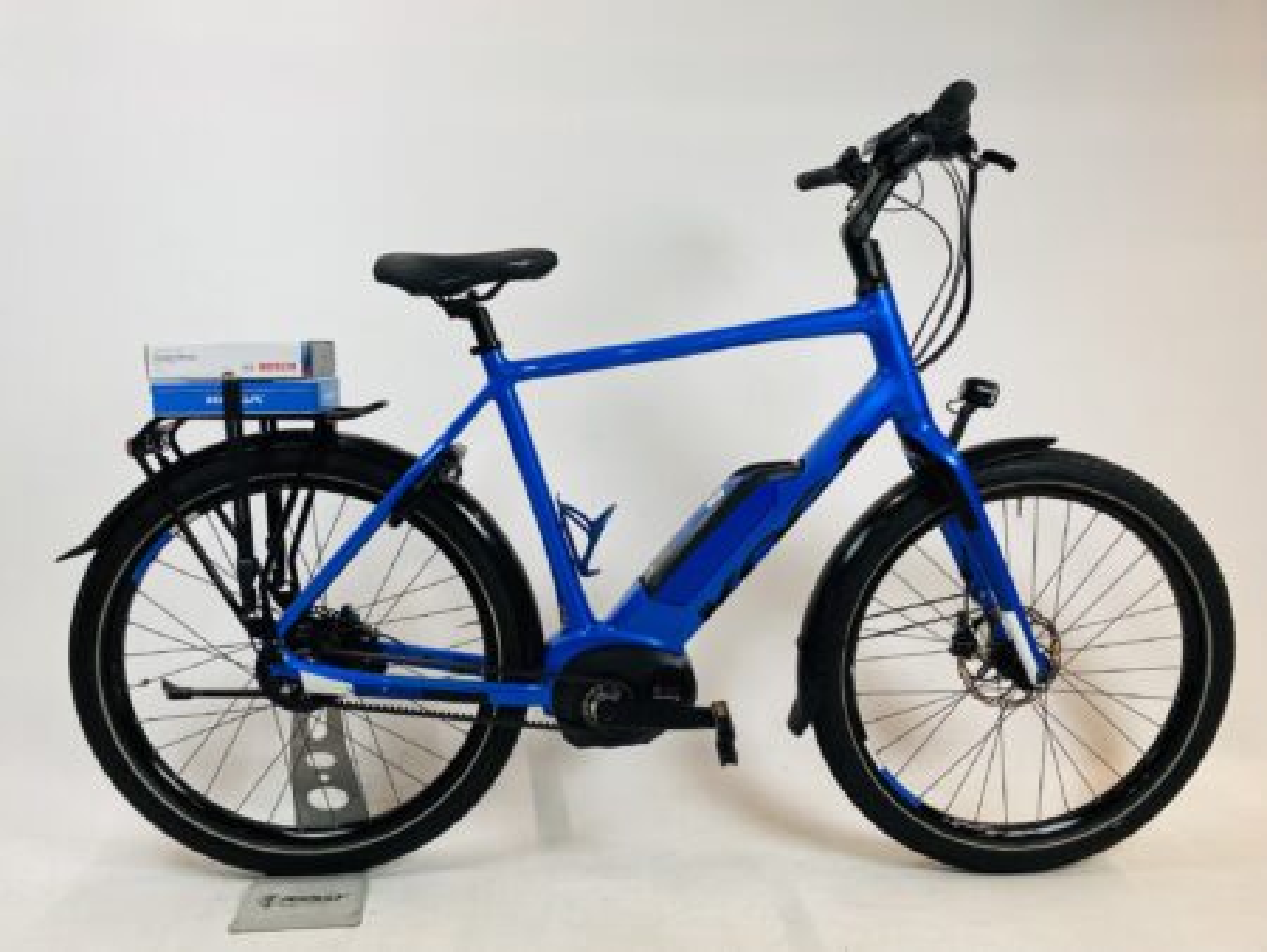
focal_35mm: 26
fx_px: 952
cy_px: 476
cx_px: 634
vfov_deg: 53.1
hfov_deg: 67.3
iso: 100
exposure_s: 1/100
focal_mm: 4.25
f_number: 1.8
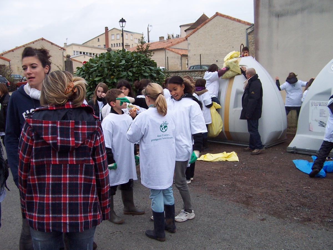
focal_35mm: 38
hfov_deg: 49.0
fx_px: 366
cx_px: 166
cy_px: 125
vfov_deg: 37.7
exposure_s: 1/250
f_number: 2.8
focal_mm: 6.3
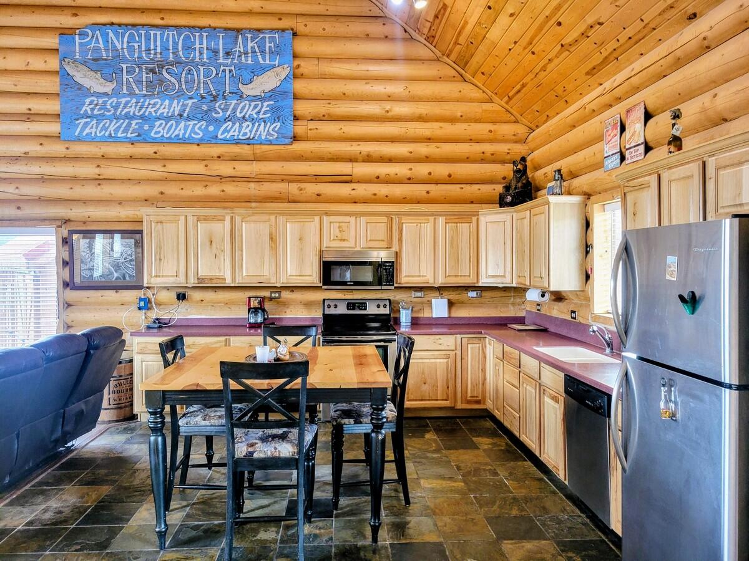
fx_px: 563
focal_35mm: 26
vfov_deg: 53.1
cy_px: 280
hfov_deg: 67.3
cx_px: 374
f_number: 1.8
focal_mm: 5.4
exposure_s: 1/60
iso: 200
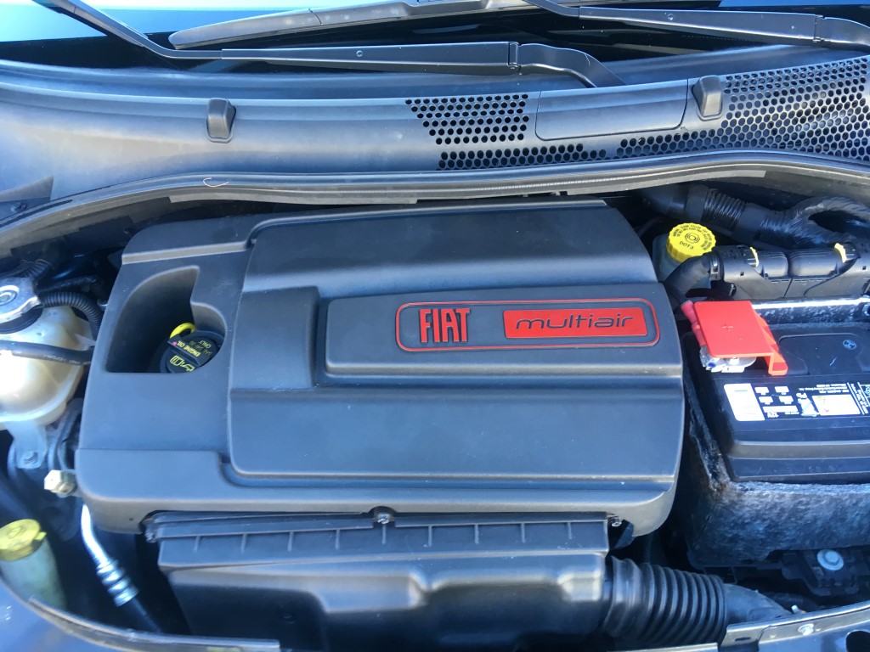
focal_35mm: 29
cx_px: 435
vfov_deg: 48.2
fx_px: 729
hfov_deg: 61.7
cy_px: 326
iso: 50
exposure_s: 1/30
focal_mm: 4.15
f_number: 2.2
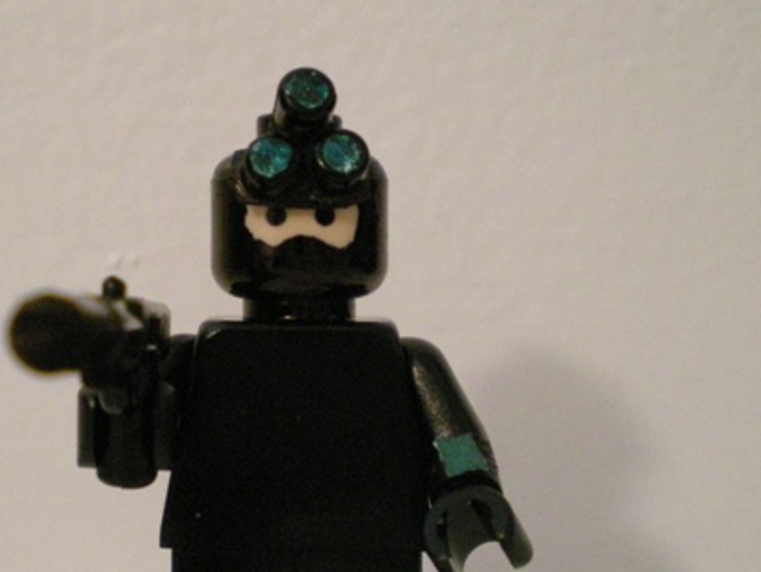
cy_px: 369
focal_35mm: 75
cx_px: 250
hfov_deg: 25.8
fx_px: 1649
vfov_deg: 19.6
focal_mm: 6.3
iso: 436
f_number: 3.1
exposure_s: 1/8
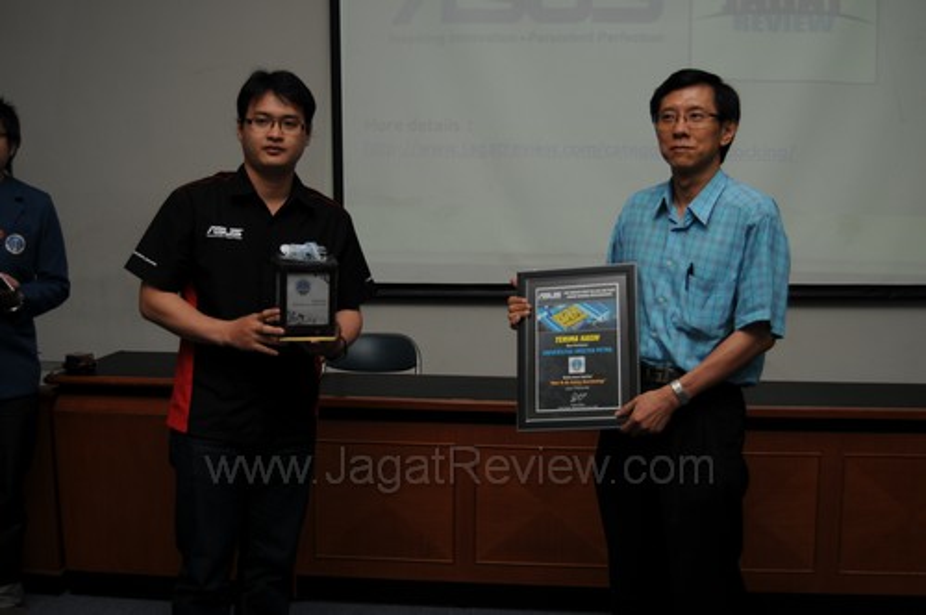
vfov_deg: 31.8
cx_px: 463
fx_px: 1079
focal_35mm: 42
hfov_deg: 46.5
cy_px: 308
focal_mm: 28
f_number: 3.5
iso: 200
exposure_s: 1/60
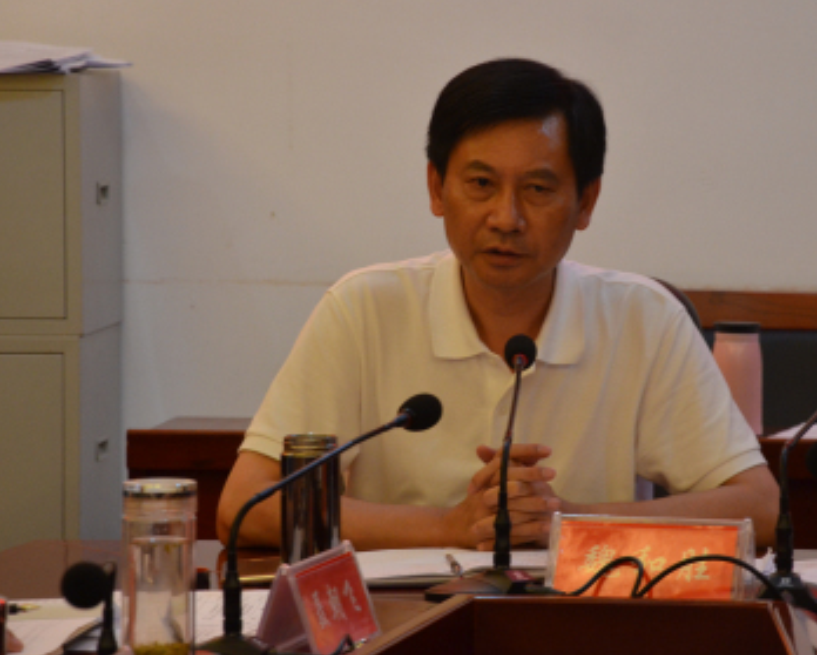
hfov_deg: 9.1
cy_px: 290
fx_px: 5123
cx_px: 495
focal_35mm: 212
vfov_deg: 7.3
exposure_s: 1/80
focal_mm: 105
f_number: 5.6
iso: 1600
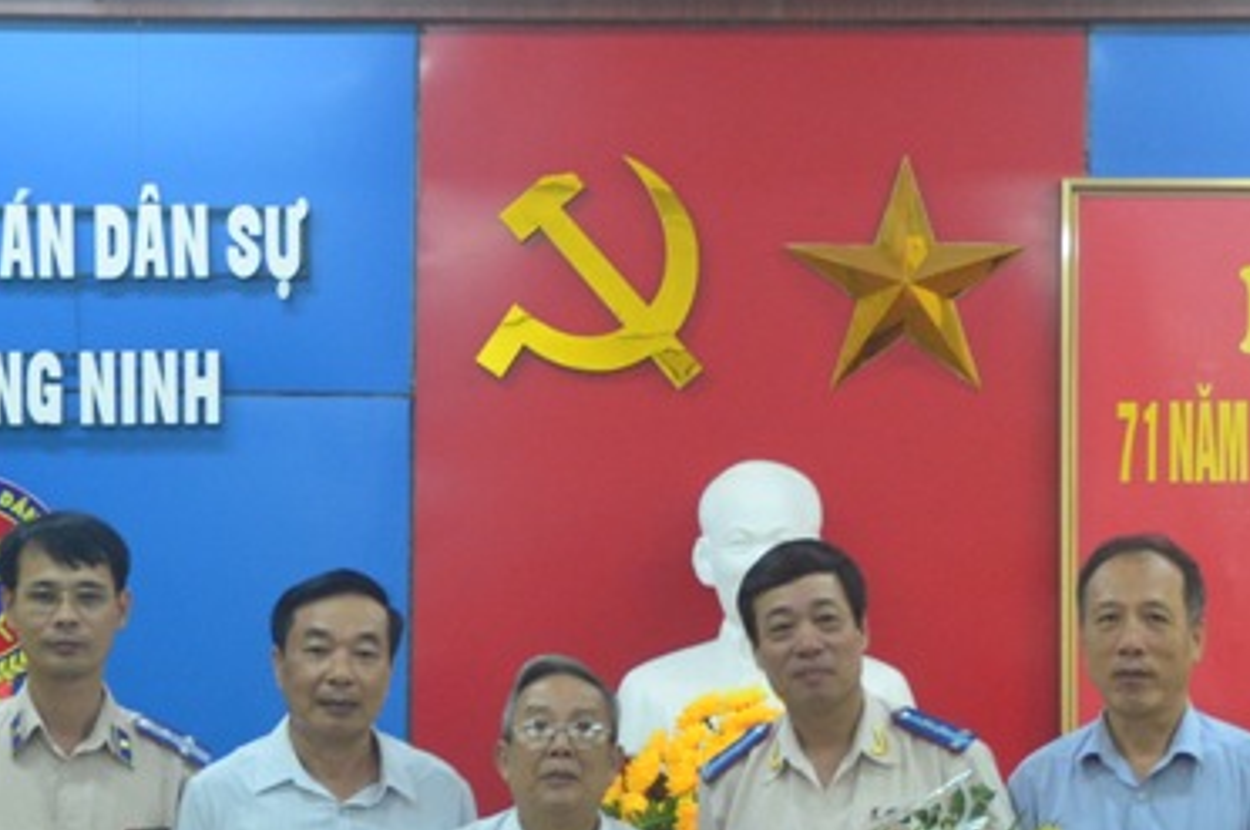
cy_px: 793
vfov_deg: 9.4
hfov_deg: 14.2
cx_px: 793
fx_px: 5006
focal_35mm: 144
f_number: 4.5
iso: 800
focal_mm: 35
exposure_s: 1/50
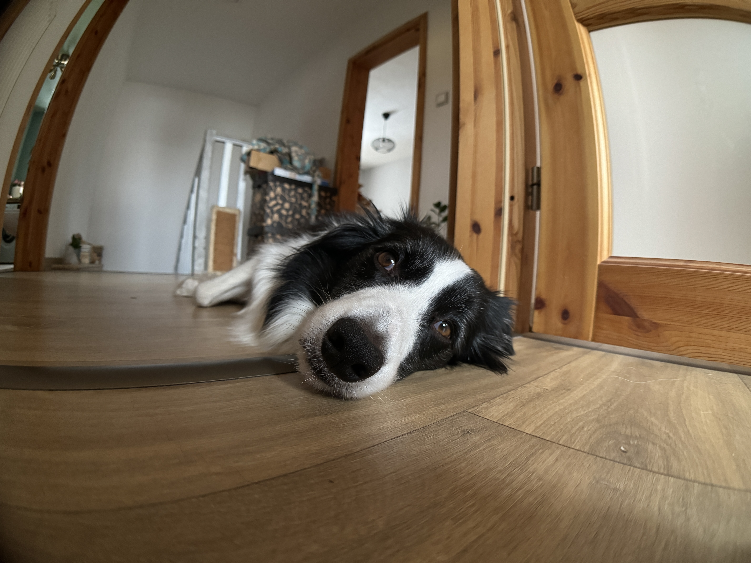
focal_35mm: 24
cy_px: 282
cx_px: 376
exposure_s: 1/39
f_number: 1.78
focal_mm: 6.86
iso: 1000
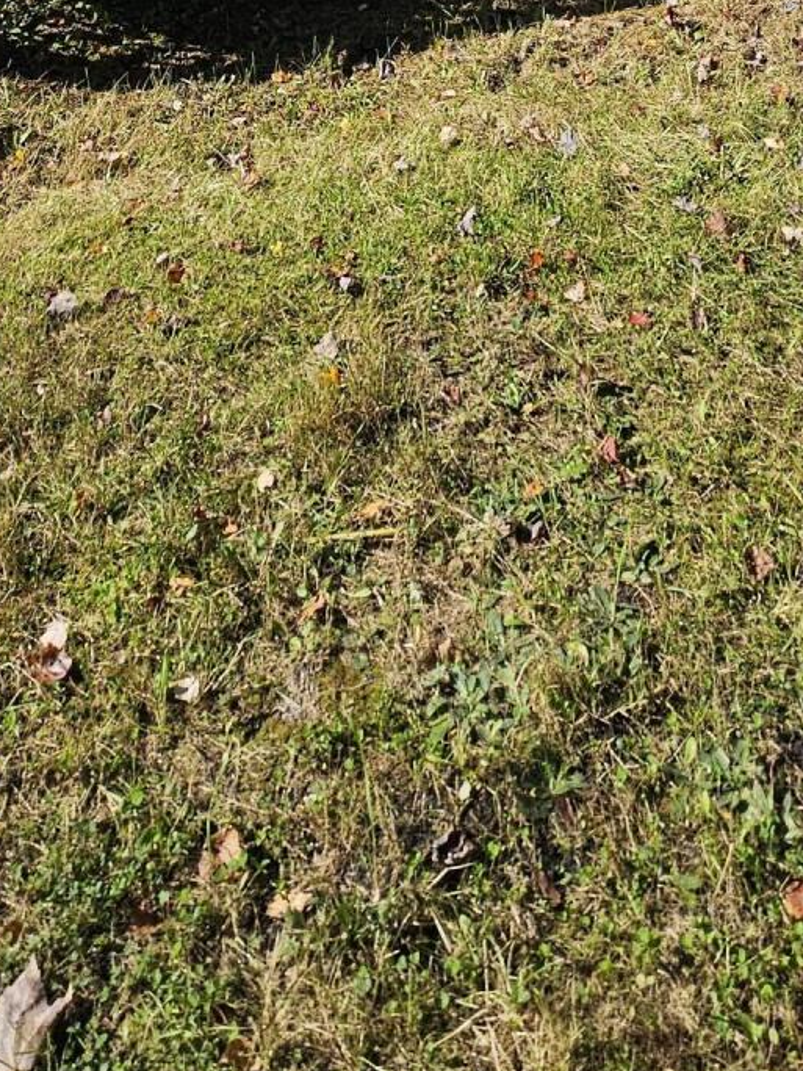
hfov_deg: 37.7
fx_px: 1175
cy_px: -478
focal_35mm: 38
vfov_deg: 30.7
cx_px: 426
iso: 50
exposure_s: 1/1550
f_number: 2.2
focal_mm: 2.2
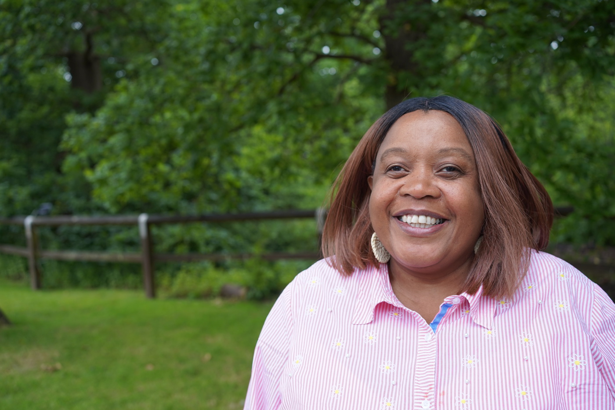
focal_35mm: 35
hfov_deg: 54.4
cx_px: 308
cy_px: 205
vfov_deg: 37.8
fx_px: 598
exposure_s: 1/160
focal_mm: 35
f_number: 4
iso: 250
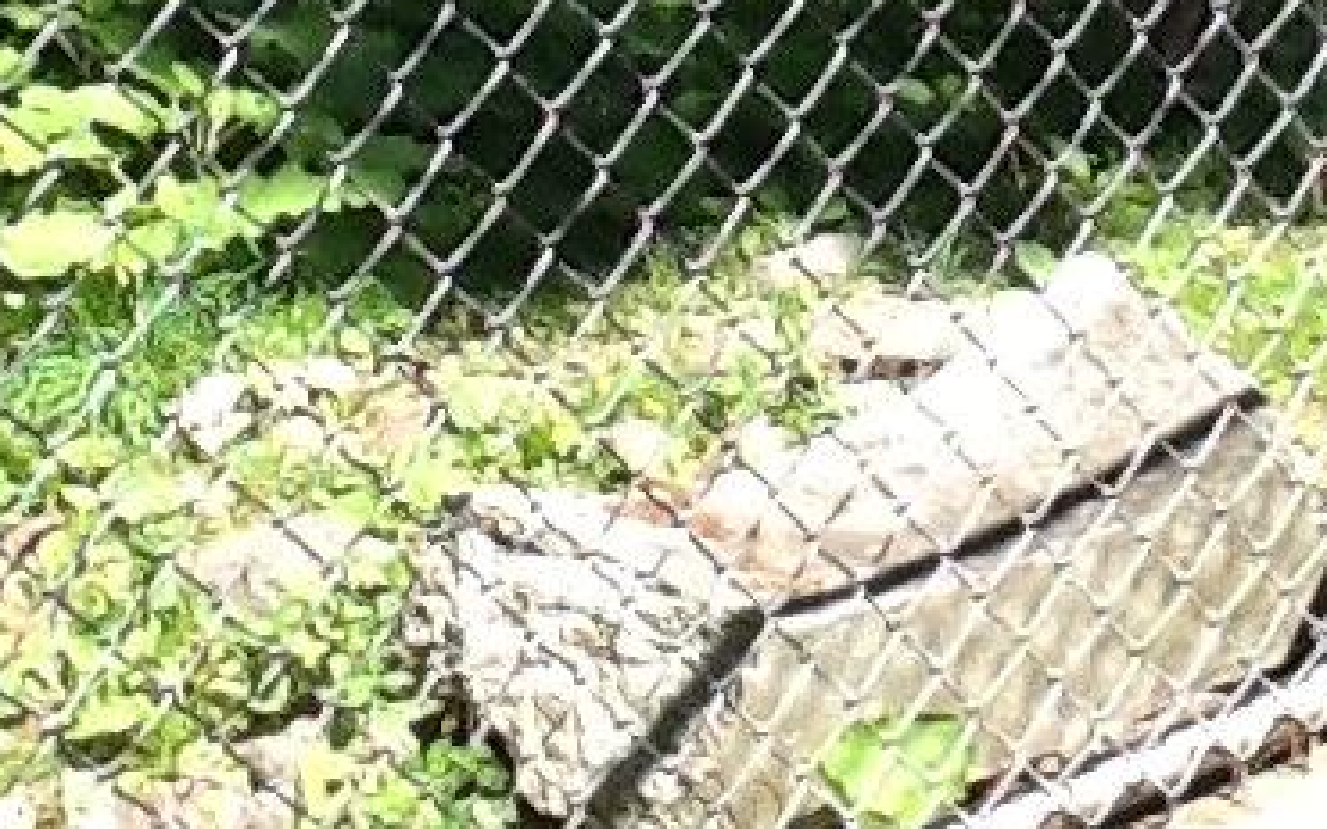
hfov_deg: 23.3
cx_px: 997
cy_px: -456
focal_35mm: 88
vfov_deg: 13.8
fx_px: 3182
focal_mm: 2.03
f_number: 2.4
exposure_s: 1/411
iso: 64
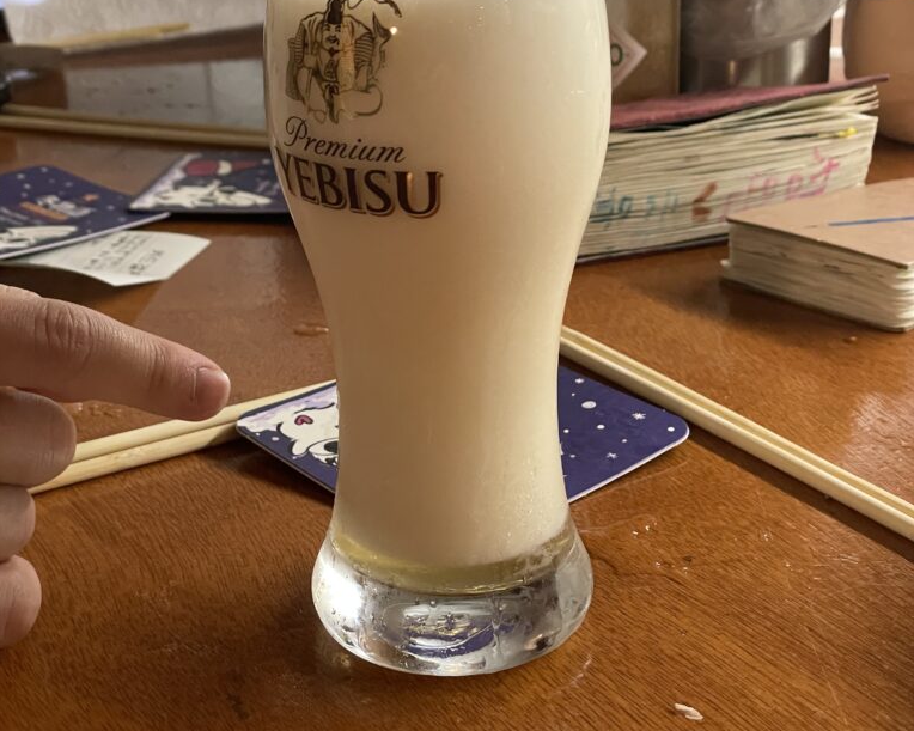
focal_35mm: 68
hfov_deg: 27.9
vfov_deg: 22.4
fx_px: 1839
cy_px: 252
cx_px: 456
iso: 320
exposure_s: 1/60
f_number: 2
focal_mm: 6
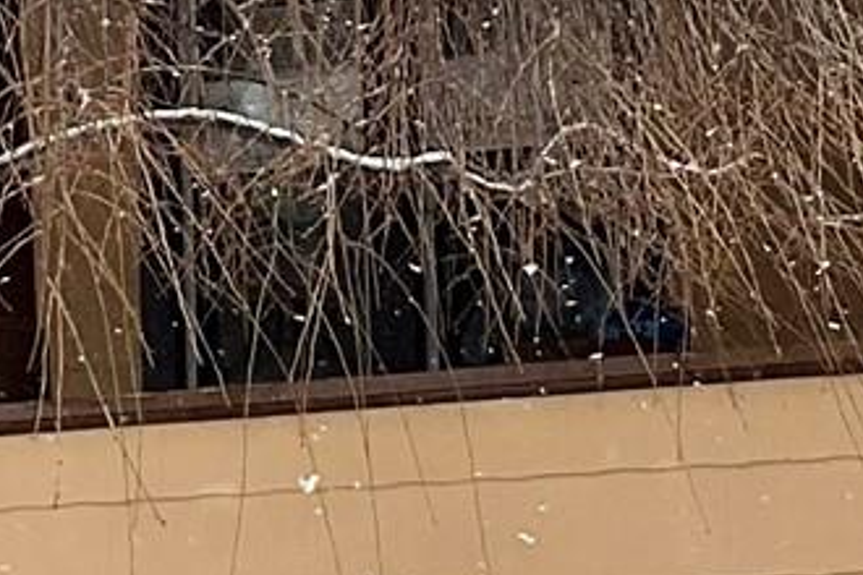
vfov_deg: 7.2
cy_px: -274
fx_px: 4482
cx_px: 858
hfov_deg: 10.9
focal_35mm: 187
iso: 16
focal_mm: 3
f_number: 1.8
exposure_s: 1/419
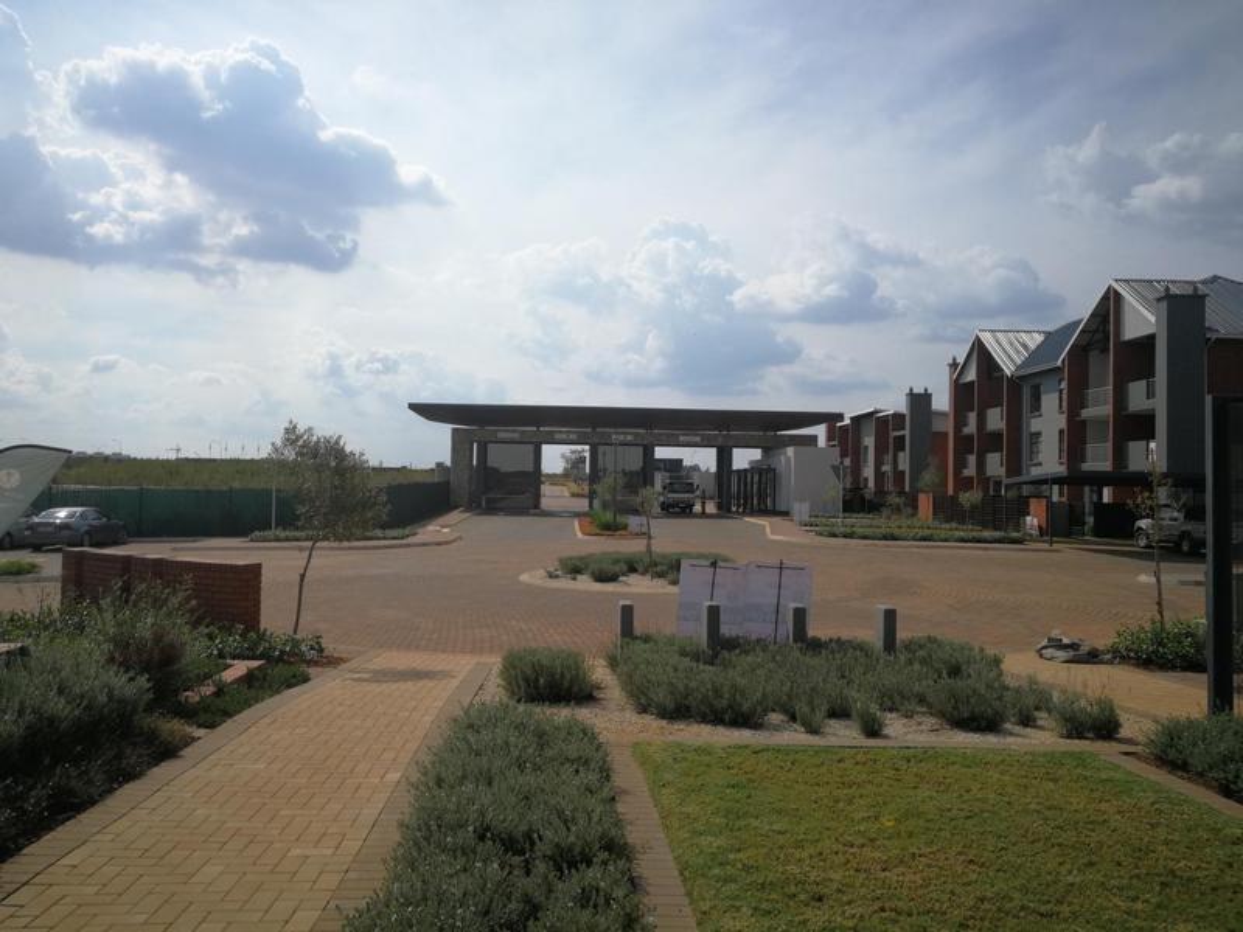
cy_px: 466
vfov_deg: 51.4
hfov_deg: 65.3
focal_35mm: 27
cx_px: 622
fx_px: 970
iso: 50
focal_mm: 3.95
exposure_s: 1/3215
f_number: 1.8
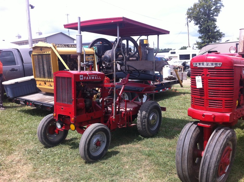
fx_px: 246
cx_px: 122
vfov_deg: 40.6
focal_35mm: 35
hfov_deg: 52.7
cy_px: 91
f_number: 2.8
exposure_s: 1/838
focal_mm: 3.85
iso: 80
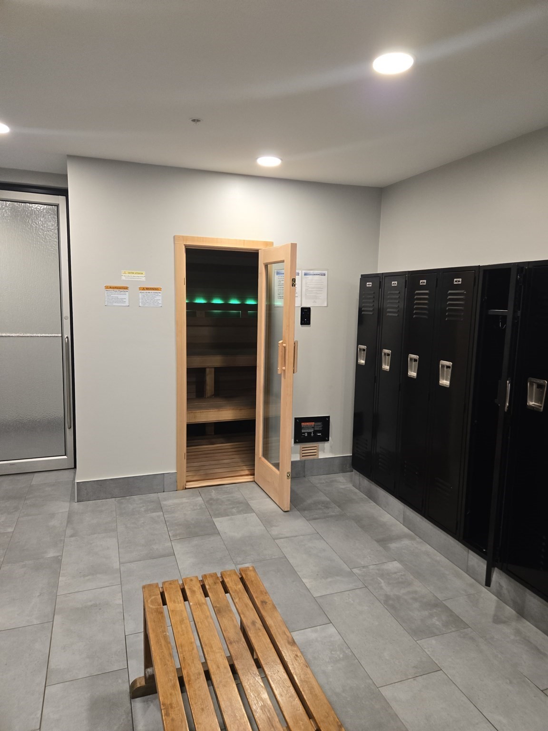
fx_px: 485
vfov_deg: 73.9
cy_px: 366
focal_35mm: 23
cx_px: 274
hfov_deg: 58.9
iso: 320
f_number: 1.8
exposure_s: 1/120
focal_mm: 5.4
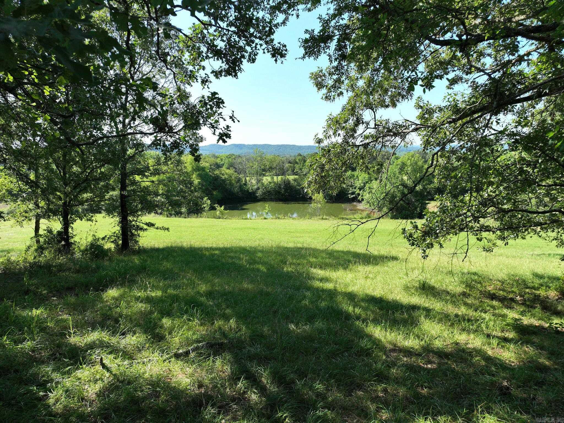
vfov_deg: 56.8
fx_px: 391
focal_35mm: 24
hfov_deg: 71.6
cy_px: 212
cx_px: 282
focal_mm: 12.29
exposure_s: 1/1000
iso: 150
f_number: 2.8
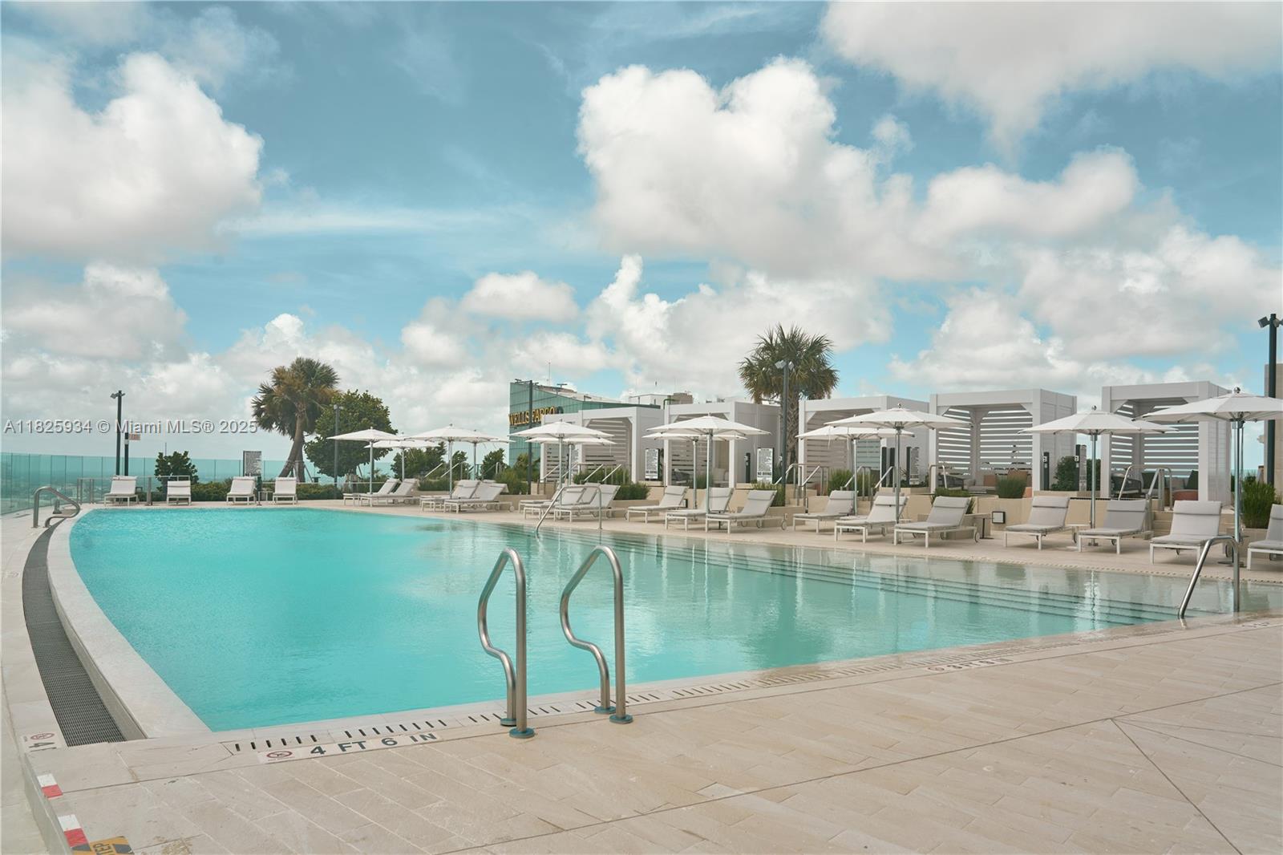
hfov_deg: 73.8
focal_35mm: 24
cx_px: 642
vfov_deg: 53.1
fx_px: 855
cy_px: 428
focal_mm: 24
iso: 125
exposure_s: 1/320
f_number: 10
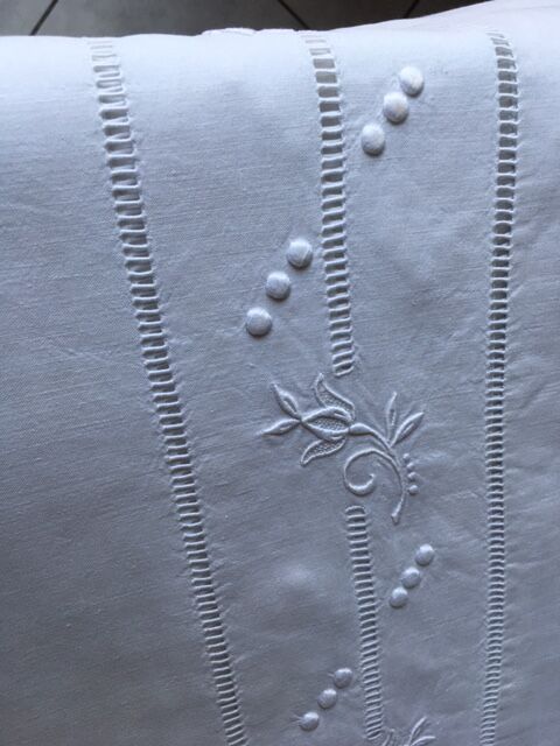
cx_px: 280
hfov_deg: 48.2
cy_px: 373
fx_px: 626
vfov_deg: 61.7
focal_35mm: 29
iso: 40
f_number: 2.2
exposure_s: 1/100
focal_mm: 4.15
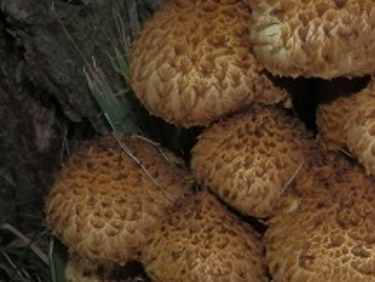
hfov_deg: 21.3
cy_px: 433
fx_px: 964
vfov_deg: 15.2
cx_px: 373
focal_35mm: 89
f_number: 7.9
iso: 80
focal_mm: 4.2
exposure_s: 1/30
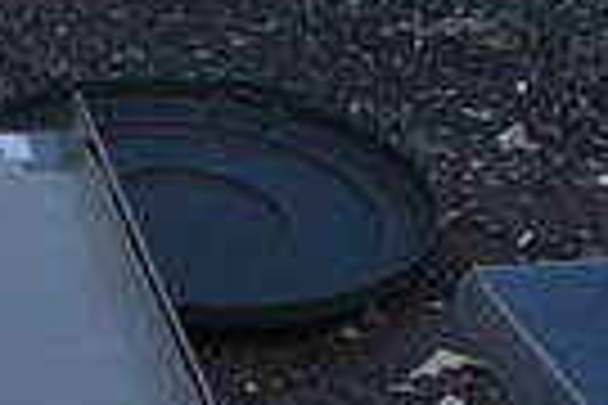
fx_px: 2060
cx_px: -311
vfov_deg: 10.4
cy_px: 778
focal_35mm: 122
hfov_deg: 15.5
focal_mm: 18
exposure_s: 1/320
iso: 100
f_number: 9
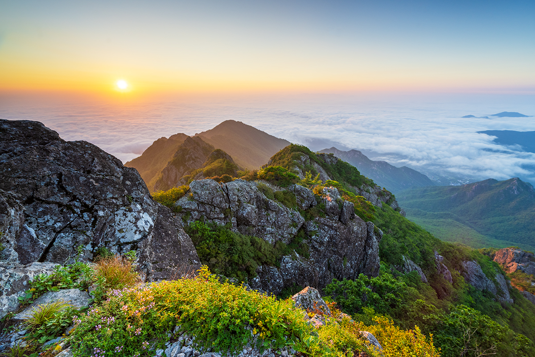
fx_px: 230
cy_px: 178
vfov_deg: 75.5
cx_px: 268
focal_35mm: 16
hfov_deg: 98.5
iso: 250
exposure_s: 1/40
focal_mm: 15.5
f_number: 7.1
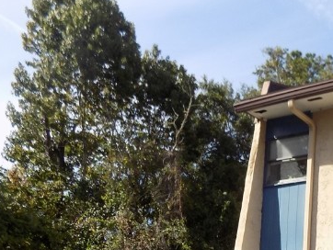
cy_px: 300
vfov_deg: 21.1
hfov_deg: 26.5
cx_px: 401
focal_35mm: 65
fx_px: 626
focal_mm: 4
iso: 80
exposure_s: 1/640
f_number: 3.1
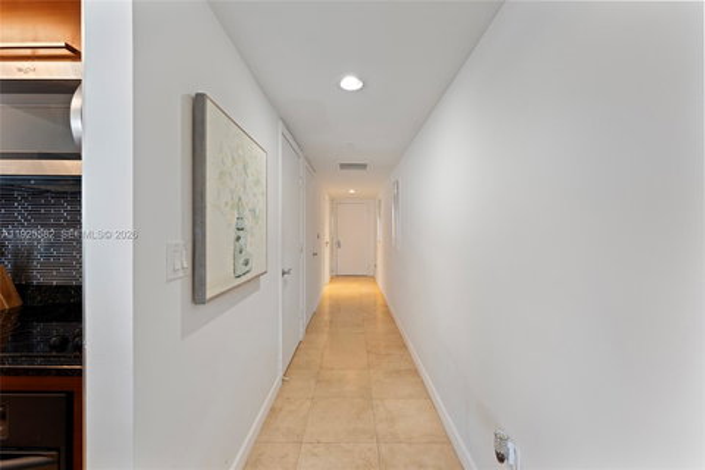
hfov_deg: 104.3
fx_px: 274
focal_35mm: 14
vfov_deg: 81.2
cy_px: 235
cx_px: 352
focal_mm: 14
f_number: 9
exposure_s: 1/5
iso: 640
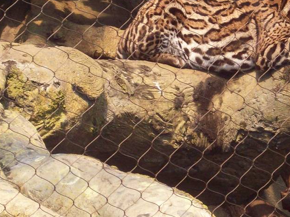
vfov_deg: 5.2
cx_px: 219
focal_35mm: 286
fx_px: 2396
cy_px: 102
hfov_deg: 6.9
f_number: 5.2
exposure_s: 1/139
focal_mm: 18.6
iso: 80
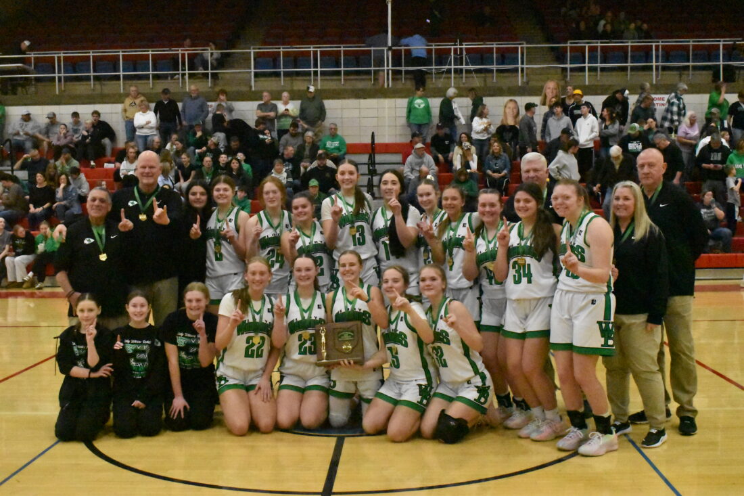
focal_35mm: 46
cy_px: 248
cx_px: 372
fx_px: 961
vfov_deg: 28.9
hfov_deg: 42.3
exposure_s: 1/1250
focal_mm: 31
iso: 25600
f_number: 6.3
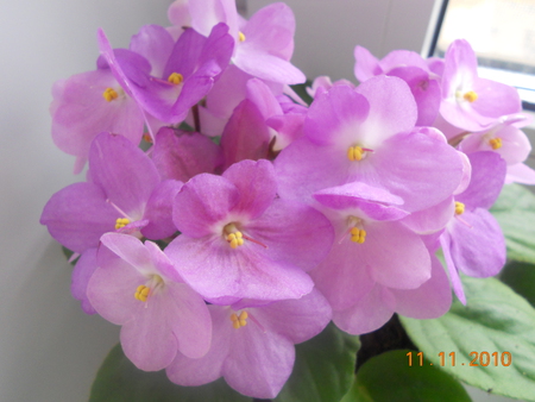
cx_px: 268
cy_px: 201
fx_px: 495
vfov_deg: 44.2
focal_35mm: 32
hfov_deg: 56.8
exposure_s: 1/30
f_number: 3.5
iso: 250
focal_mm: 5.8
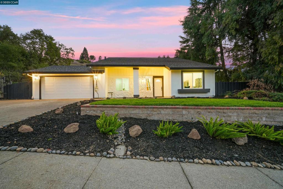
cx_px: 142
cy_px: 94
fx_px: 110
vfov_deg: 81.2
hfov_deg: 104.2
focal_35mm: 14
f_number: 13
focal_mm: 14
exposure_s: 8
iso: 250
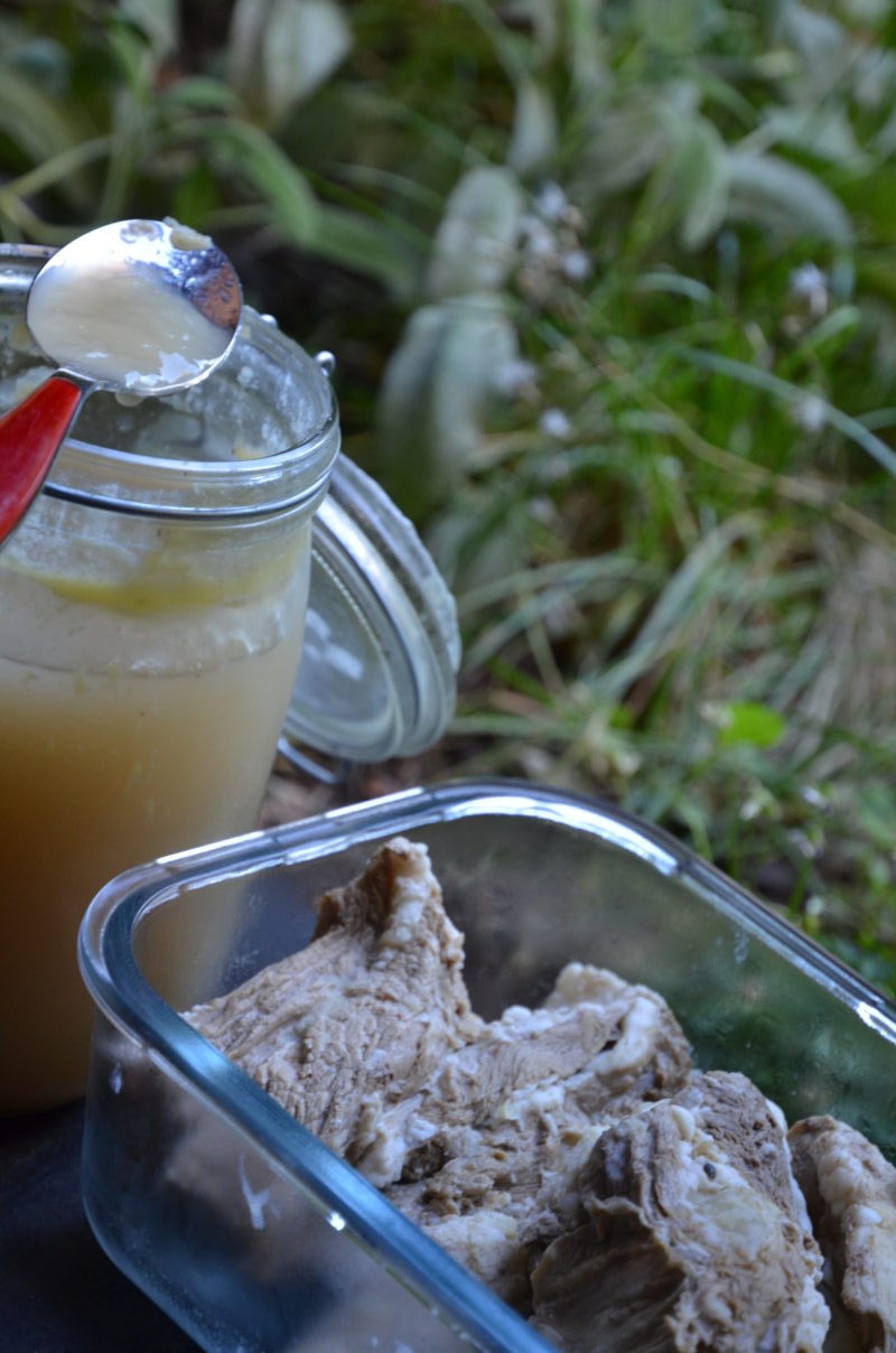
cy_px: 676
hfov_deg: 14.0
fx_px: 3657
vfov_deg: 21.0
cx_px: 448
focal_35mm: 98
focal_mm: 65
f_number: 5.3
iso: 560
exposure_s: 1/60
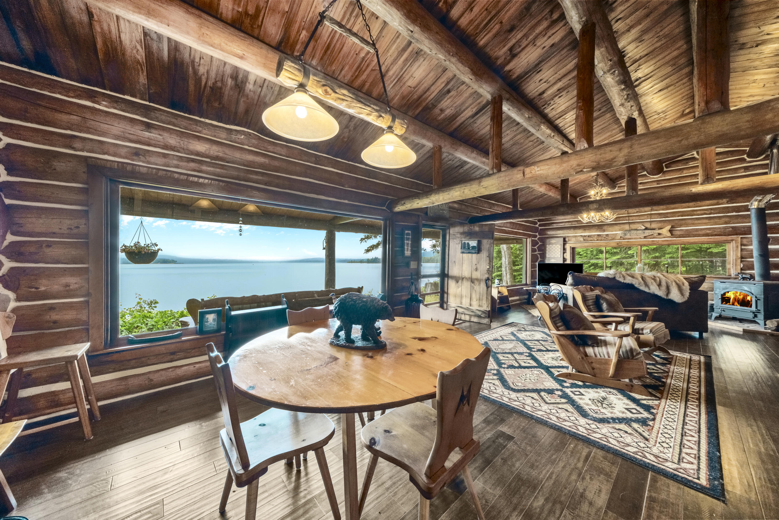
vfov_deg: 90.0
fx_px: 260
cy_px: 260
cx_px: 390
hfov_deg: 112.6
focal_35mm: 12
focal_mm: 8
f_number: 8
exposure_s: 1/5
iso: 400
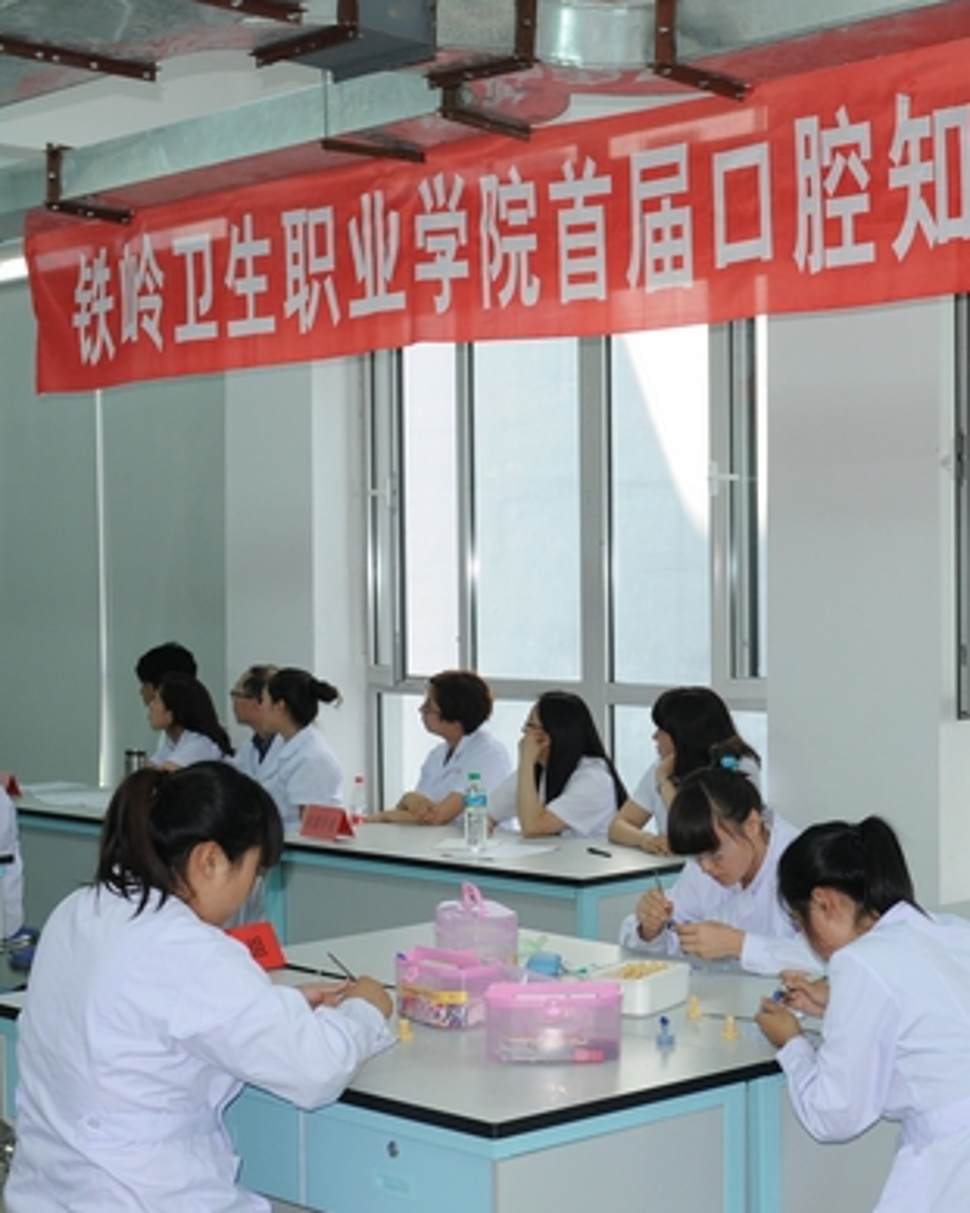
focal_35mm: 59
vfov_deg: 31.9
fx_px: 2118
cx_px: 792
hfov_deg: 25.3
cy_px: 660
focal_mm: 24
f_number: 4
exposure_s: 1/125
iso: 400
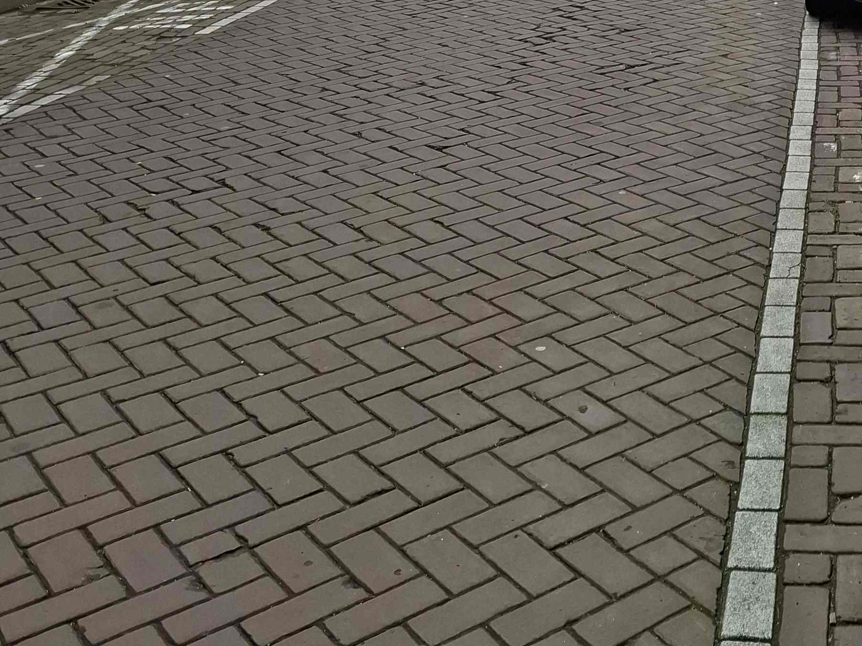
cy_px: -189
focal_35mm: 52
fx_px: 1295
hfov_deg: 35.3
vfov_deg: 24.5
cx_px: 723
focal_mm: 5.54
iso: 50
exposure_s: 1/1468
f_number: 1.8
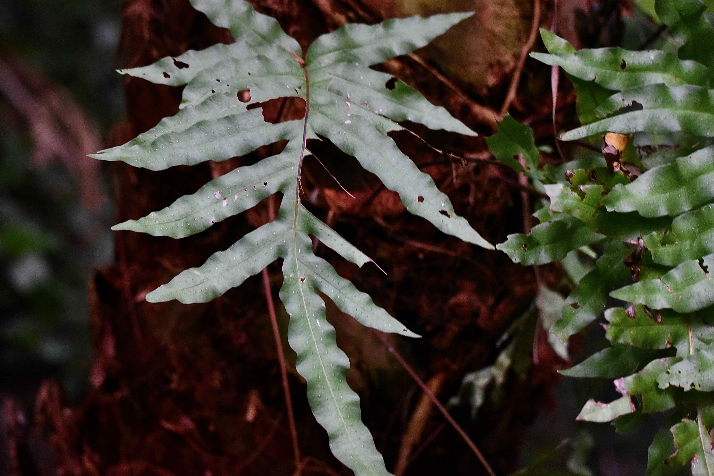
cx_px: 355
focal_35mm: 151
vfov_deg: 9.1
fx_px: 2995
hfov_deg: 13.6
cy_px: 239
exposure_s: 1/50
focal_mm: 150
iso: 8000
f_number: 5.6
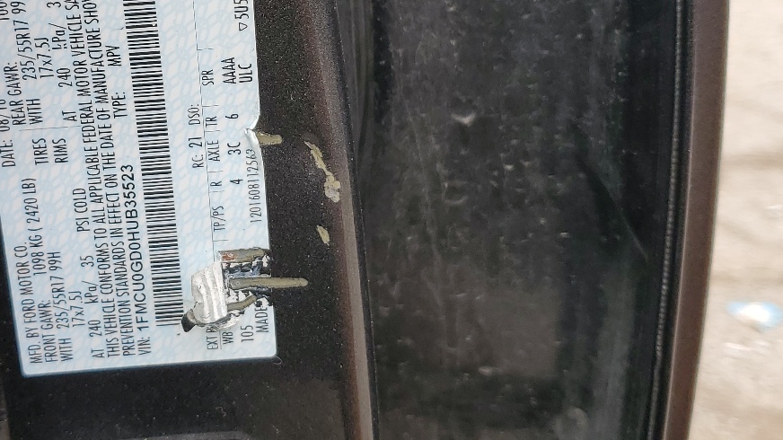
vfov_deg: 22.9
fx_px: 1079
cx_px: 231
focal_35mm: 52
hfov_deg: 39.2
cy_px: 121
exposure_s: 1/222
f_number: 1.5
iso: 50
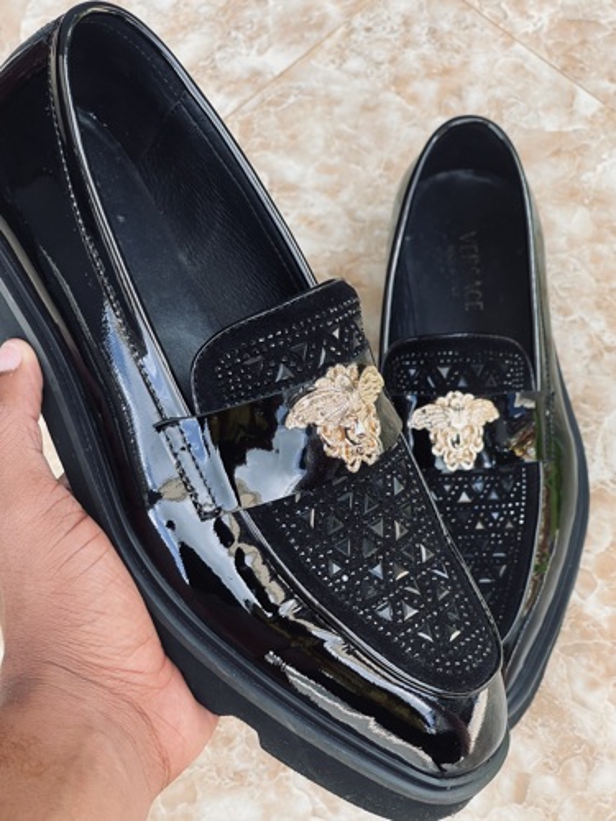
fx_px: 1519
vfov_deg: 30.3
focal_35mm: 64
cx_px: 308
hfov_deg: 22.9
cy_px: 410
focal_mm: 7.5
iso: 32
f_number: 2.2
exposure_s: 1/99
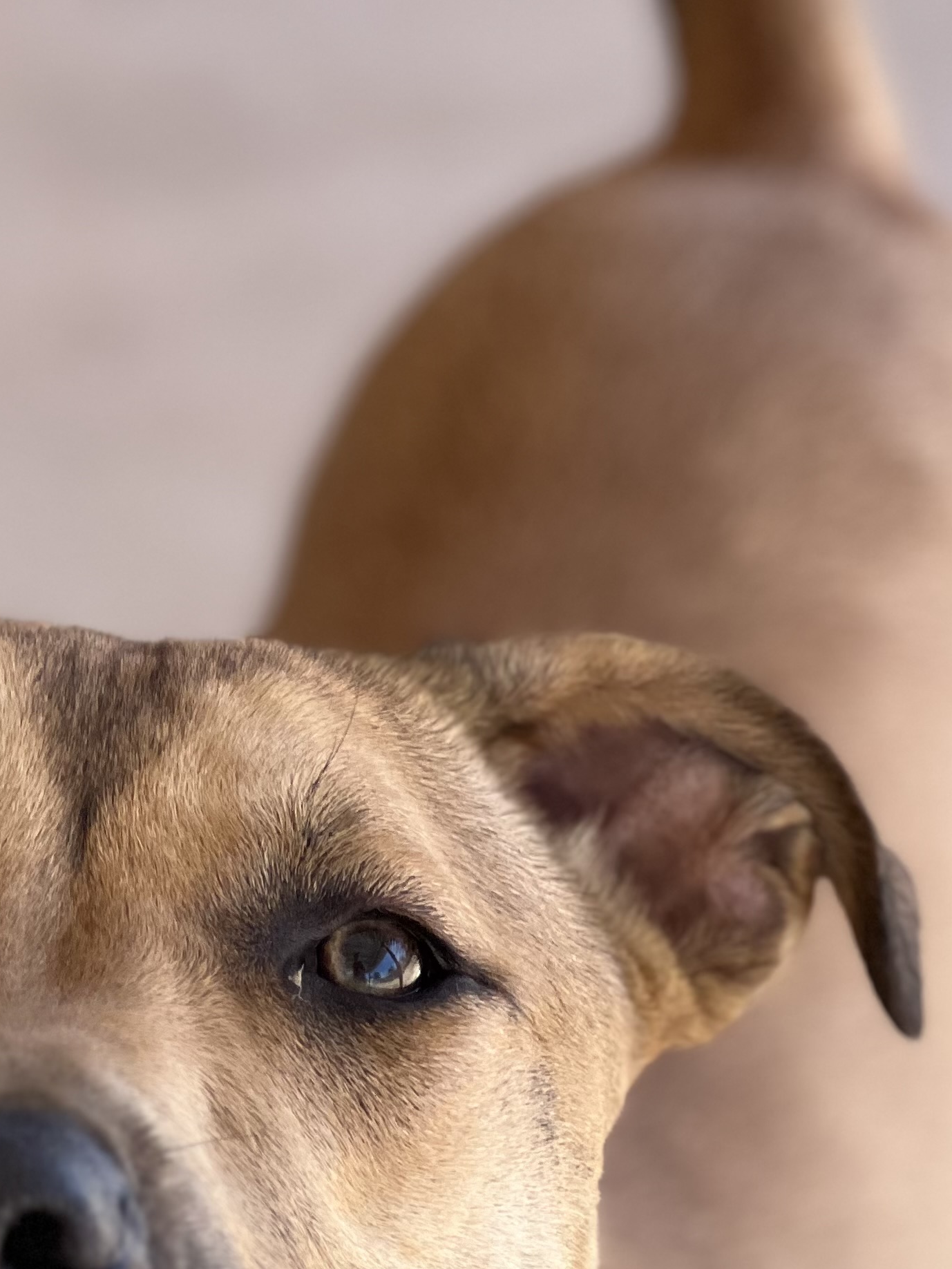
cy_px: 1392
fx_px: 6196
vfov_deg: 11.5
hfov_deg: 8.7
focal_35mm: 169
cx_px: 73
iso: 40
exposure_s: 1/121
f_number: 2.8
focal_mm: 9
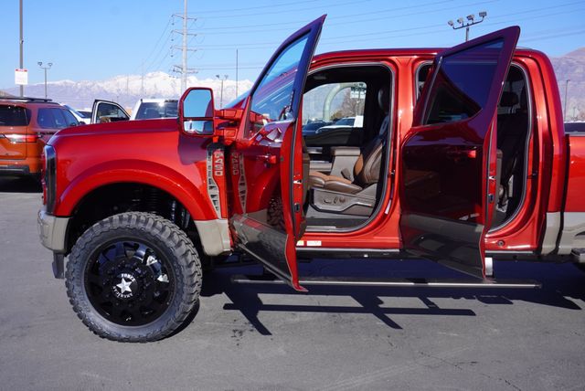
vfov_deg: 38.4
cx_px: 292
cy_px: 196
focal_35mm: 34
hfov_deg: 55.1
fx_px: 561
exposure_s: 1/125
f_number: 10
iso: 100
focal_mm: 23
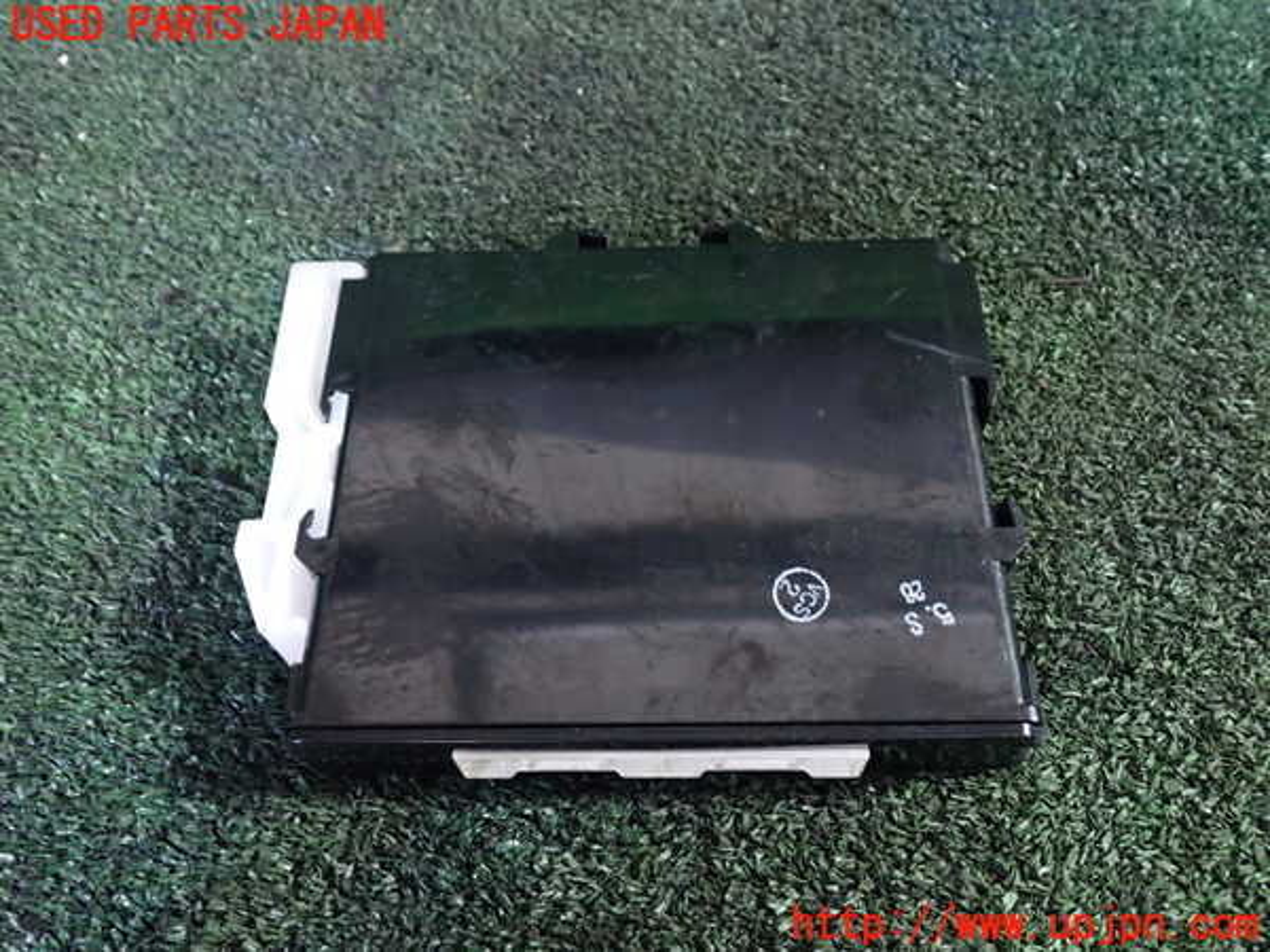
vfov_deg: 46.8
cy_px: 476
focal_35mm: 30
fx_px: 1101
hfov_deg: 60.0
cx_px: 635
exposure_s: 1/13
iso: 800
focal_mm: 5.4
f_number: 2.3
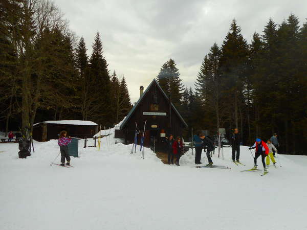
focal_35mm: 25
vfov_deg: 54.9
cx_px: 154
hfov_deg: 69.4
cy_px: 115
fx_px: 222
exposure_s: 1/250
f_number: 3.7
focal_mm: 4.5
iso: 80
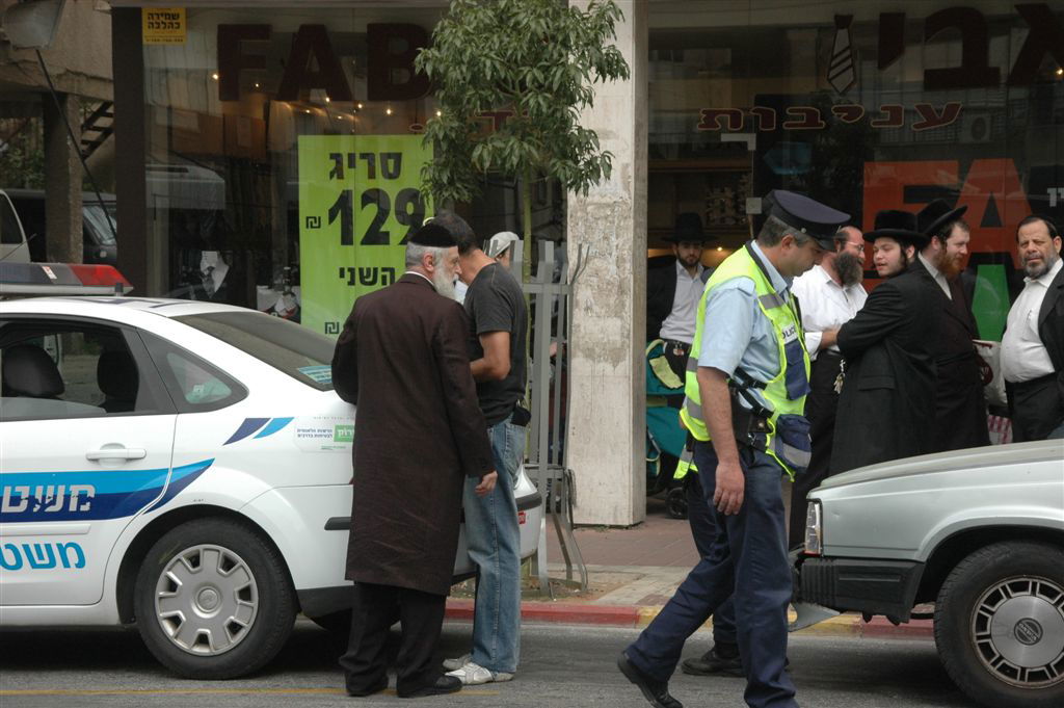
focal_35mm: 117
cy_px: 354
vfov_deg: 11.7
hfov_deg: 17.5
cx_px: 532
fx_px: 3455
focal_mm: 78
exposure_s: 1/320
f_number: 9
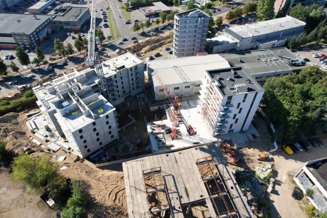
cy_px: 109
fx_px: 200
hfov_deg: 78.6
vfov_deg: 57.2
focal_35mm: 22
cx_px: 164
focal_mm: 8.38
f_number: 2.8
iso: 110
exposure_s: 1/1000
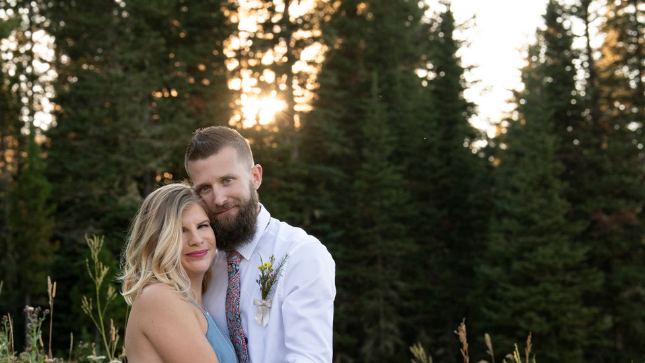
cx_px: 243
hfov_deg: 13.8
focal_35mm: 156
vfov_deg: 7.8
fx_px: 2668
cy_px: 281
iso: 800
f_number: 8
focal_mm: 112
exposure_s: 1/350
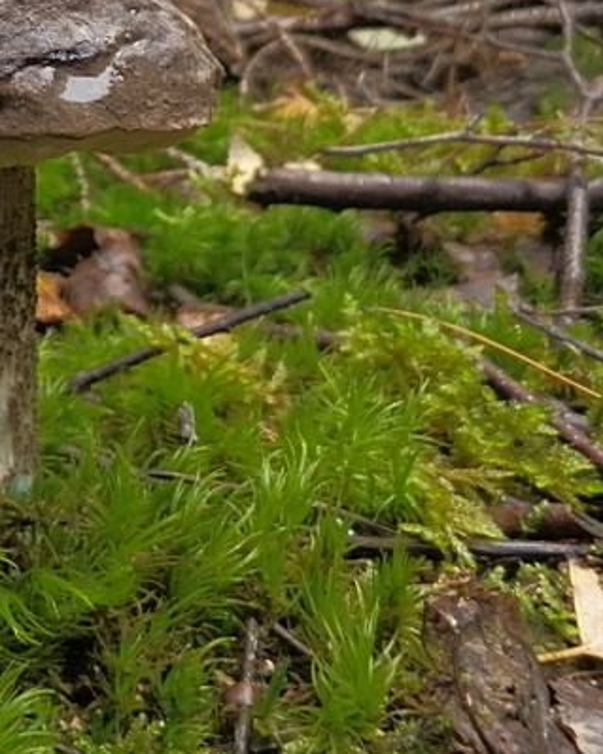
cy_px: 227
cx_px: -91
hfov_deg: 28.5
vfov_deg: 38.9
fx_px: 1049
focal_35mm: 47
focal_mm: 4.2
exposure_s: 1/320
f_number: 3
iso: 640
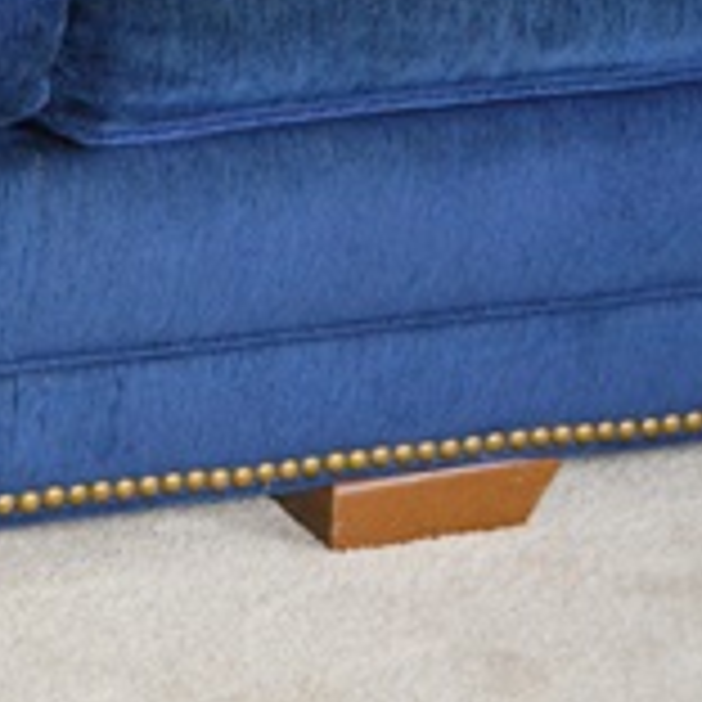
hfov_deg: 9.7
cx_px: -576
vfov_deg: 10.2
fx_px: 3938
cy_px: 261
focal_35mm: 172
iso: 1100
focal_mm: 35
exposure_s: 1/30
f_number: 5
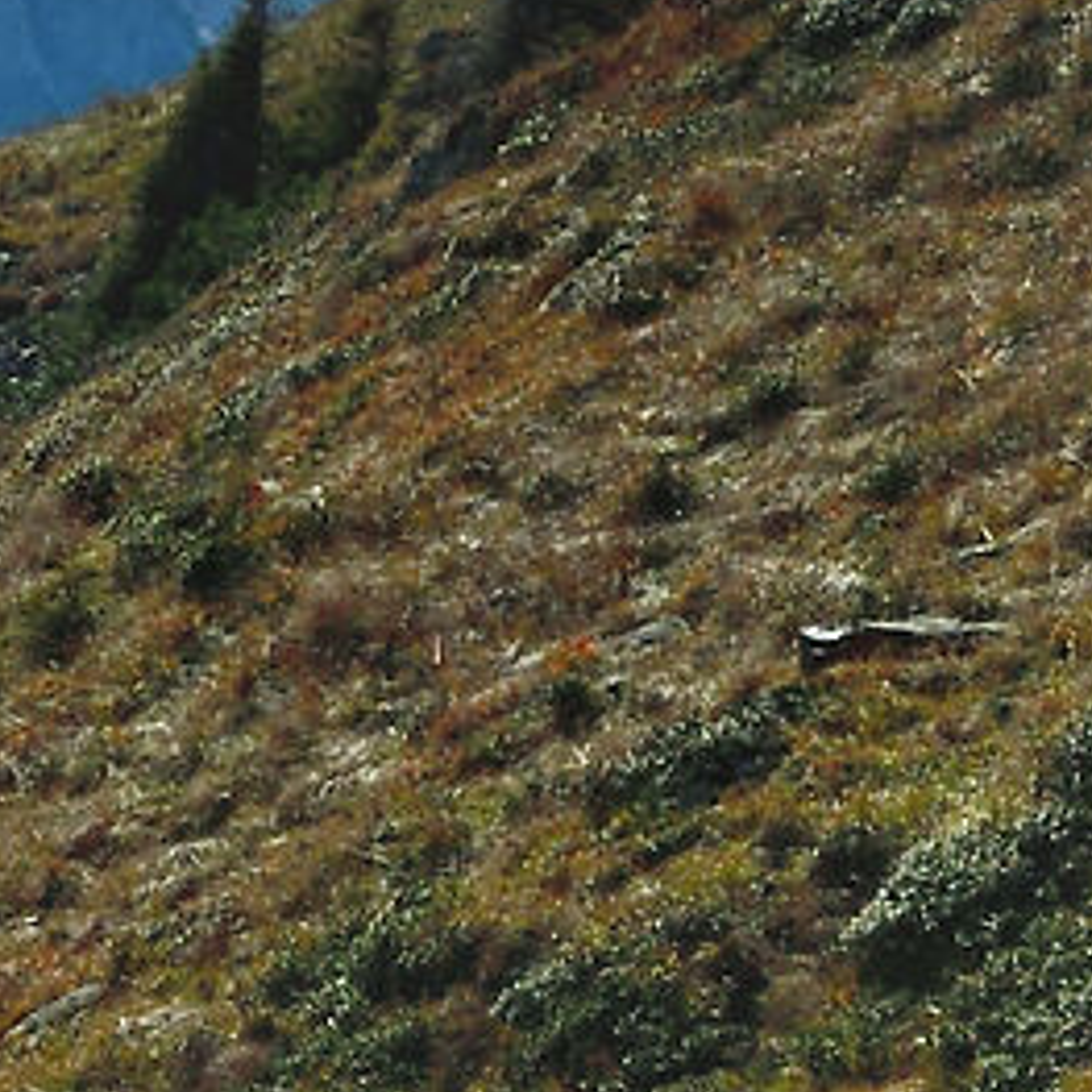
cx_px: -2803
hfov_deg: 3.5
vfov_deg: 3.6
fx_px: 17167
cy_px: 141
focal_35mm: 481
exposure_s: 1/800
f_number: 7.1
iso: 100
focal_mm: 62
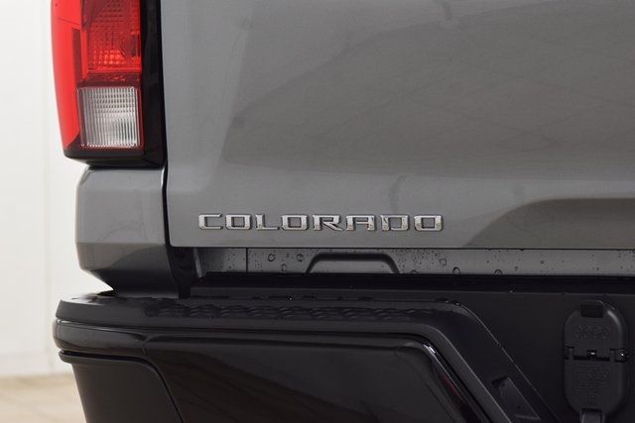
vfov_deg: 13.0
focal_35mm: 105
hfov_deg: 19.5
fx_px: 1852
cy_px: 212
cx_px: 318
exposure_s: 1/30
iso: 1600
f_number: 7.1
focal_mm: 70
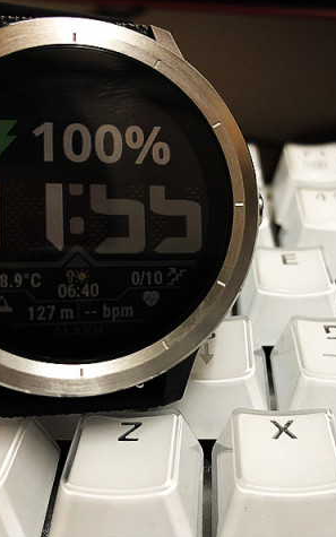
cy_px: 269
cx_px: 207
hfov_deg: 31.9
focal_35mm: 40
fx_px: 586
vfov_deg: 49.3
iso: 80
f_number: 1.8
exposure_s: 1/17
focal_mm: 4
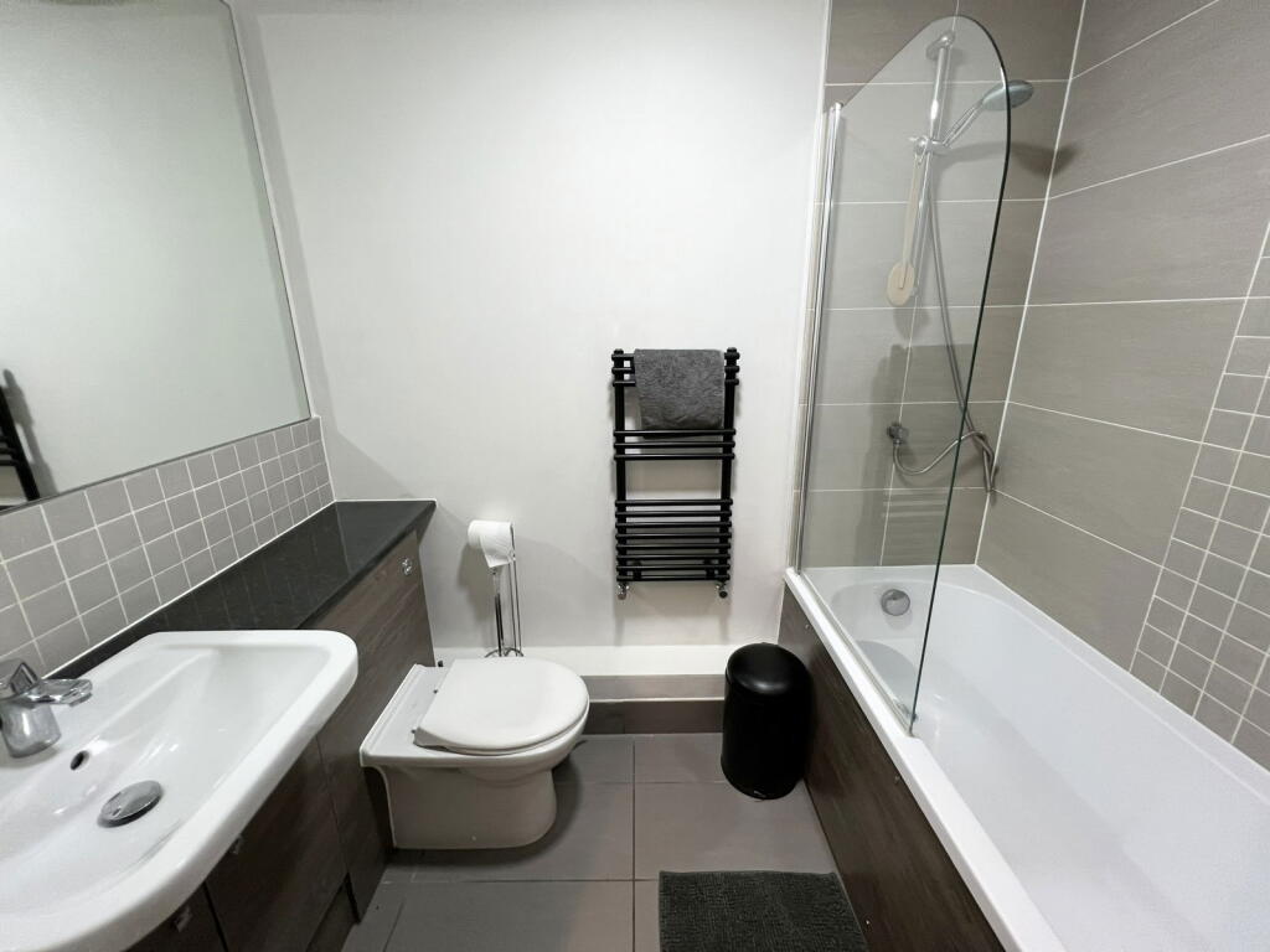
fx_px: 477
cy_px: 476
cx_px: 635
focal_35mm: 13
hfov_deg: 106.2
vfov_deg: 89.9
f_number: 1.8
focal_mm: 1.57
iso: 200
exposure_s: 1/100
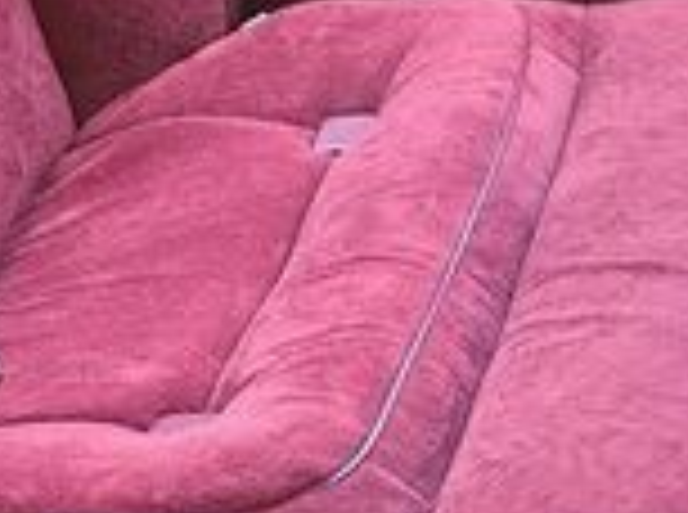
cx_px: 40
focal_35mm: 109
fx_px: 2161
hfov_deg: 17.8
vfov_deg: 13.5
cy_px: 202
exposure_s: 1/40
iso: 250
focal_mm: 5.4
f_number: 1.8
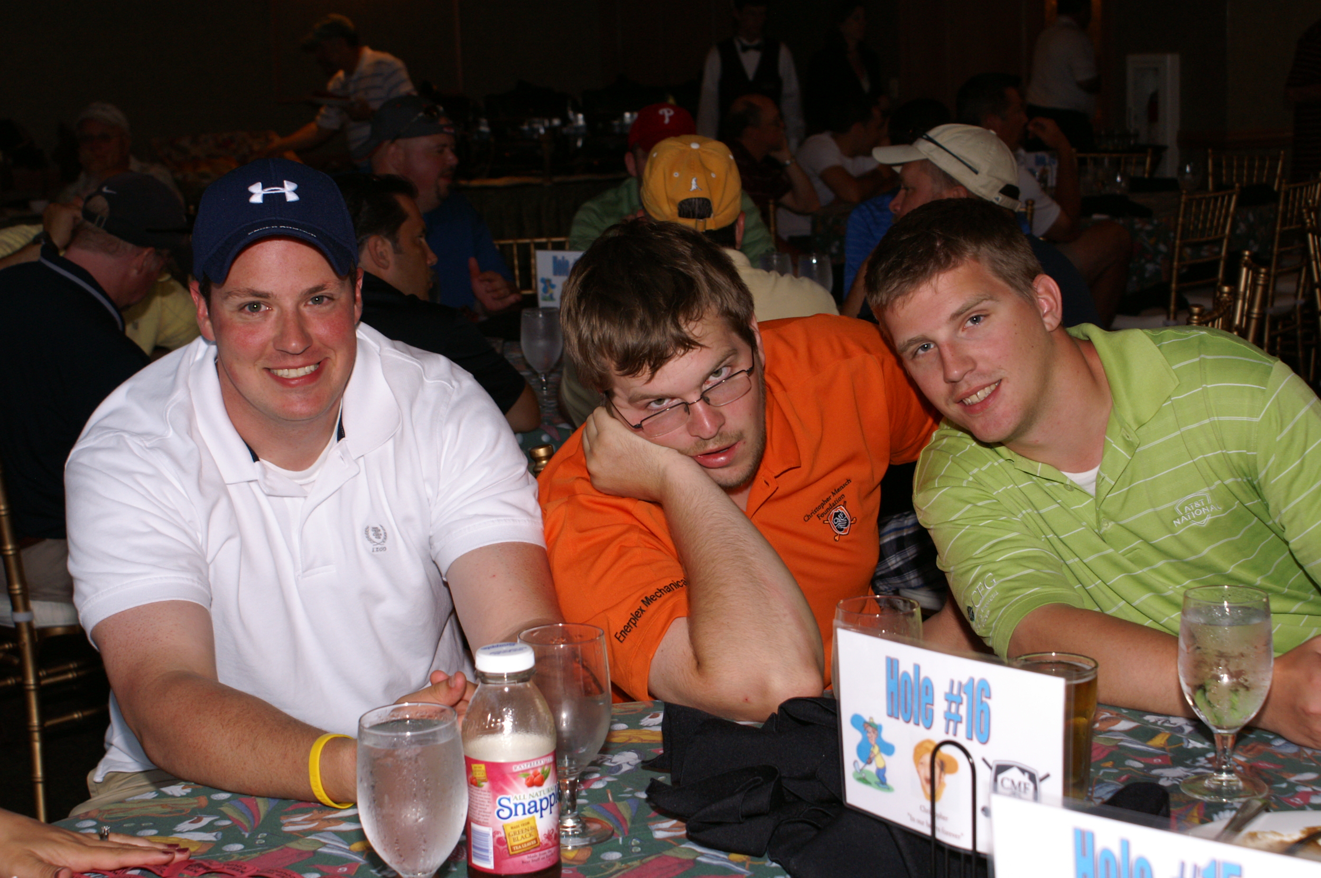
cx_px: 660
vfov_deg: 25.7
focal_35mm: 52
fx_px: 1925
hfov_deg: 37.9
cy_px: 439
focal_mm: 35
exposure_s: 1/60
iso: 400
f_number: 5.6
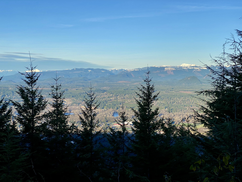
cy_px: 91
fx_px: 364
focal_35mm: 52
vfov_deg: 28.0
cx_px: 121
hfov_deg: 36.8
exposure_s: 1/1065
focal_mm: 6
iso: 20
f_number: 2
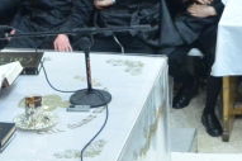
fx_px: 1240
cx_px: 314
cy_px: 223
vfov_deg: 7.3
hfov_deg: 10.9
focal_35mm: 185
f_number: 2.8
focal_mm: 23
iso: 1600
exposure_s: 1/125
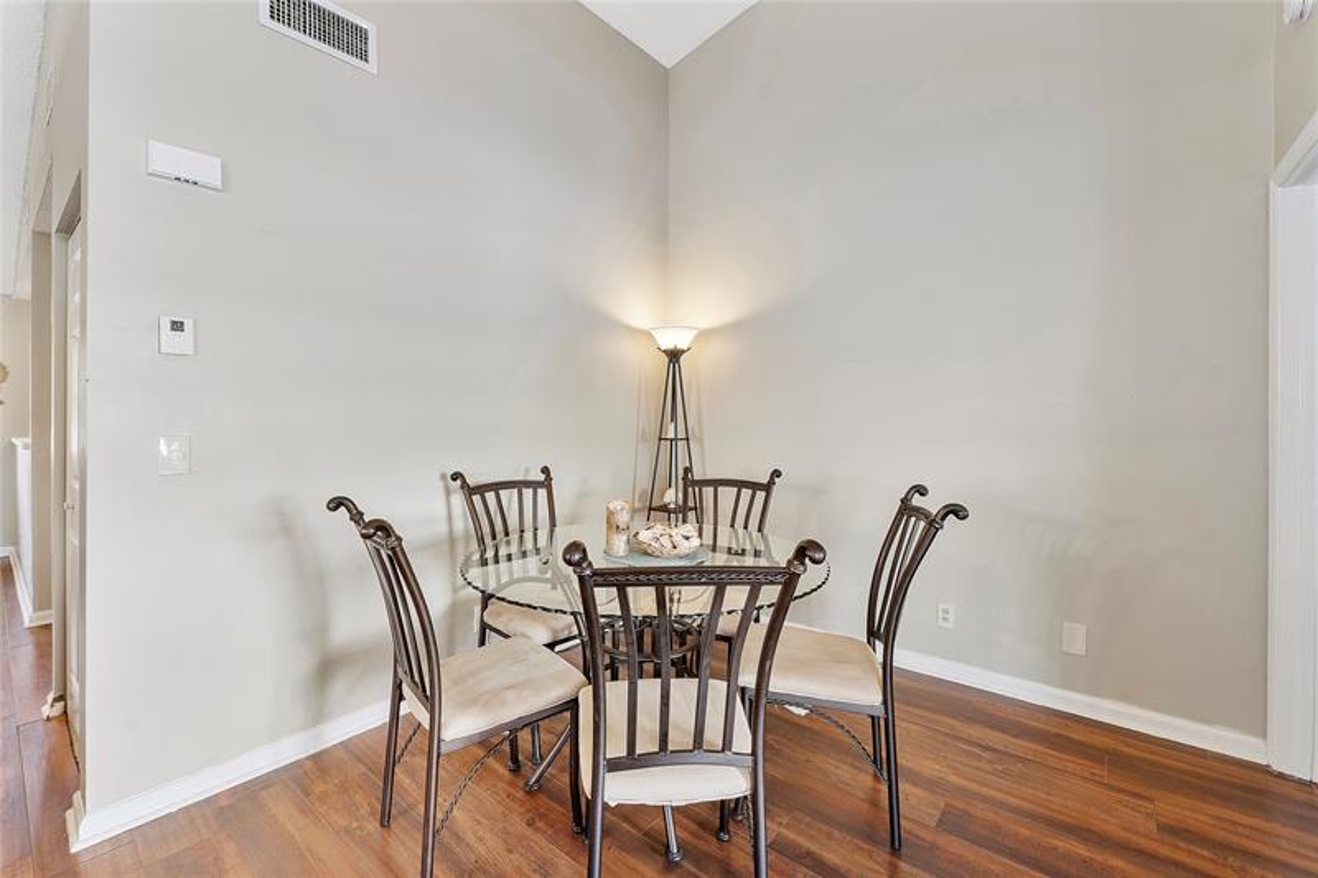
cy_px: 439
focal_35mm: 15
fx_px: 549
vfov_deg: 77.3
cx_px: 659
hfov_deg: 100.4
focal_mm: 10
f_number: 11
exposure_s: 1/2.5
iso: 160
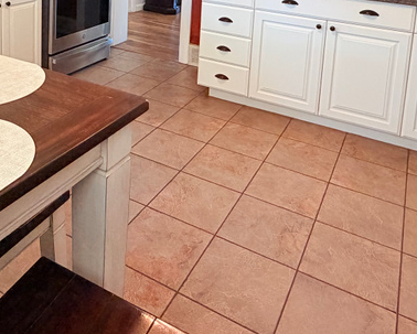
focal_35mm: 37
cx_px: 154
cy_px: -24
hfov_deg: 48.6
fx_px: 457
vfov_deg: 35.1
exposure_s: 1/120
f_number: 2.2
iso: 250
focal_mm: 2.22
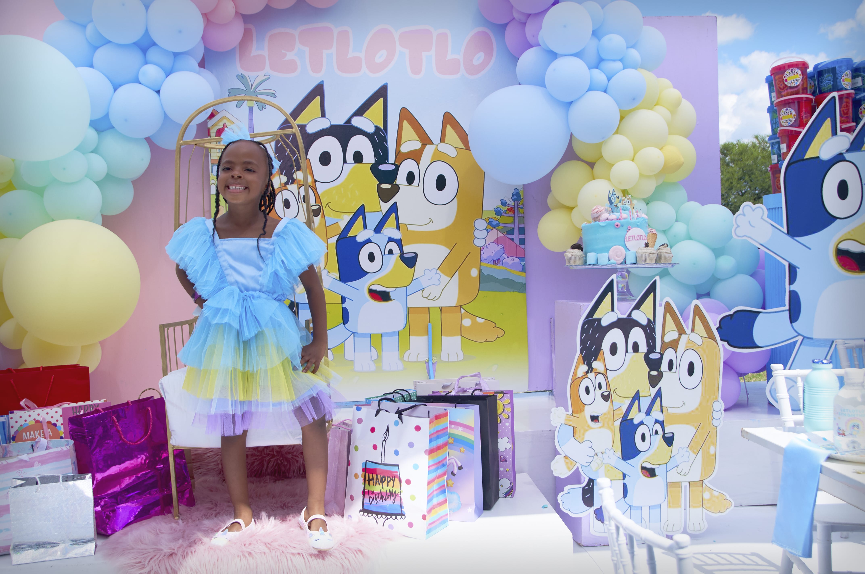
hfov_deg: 53.2
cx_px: 432
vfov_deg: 36.8
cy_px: 287
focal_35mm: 36
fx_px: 864
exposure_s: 1/2000
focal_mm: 24
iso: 250
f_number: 5
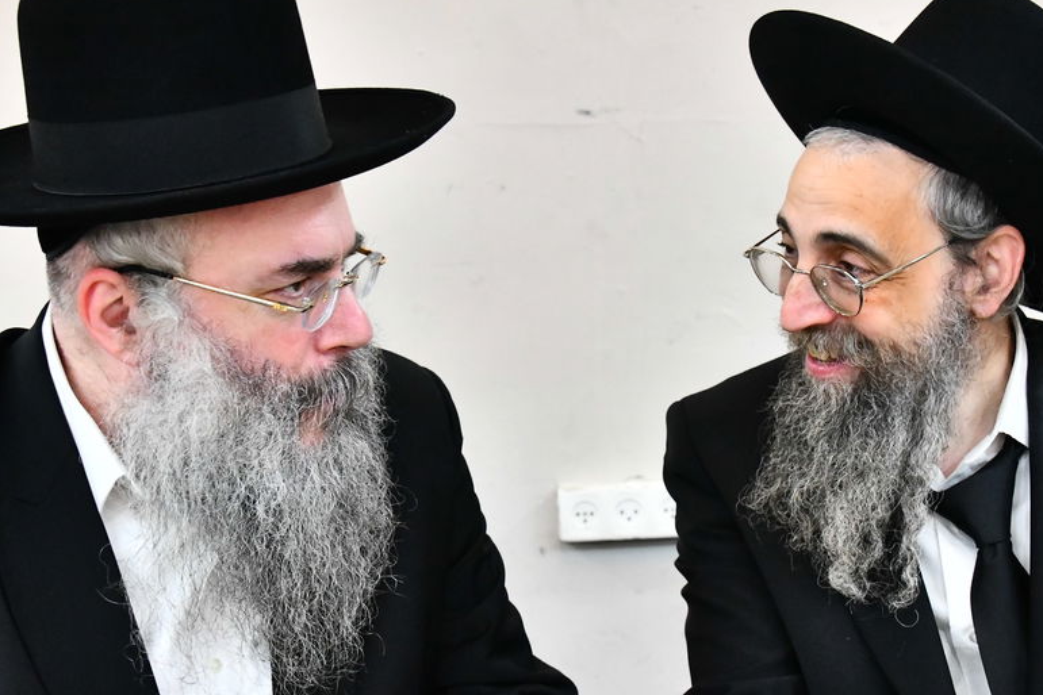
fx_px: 1999
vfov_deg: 19.7
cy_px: 374
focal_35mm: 69
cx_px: 556
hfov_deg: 29.2
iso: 5000
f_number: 5.6
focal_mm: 38
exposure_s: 1/125
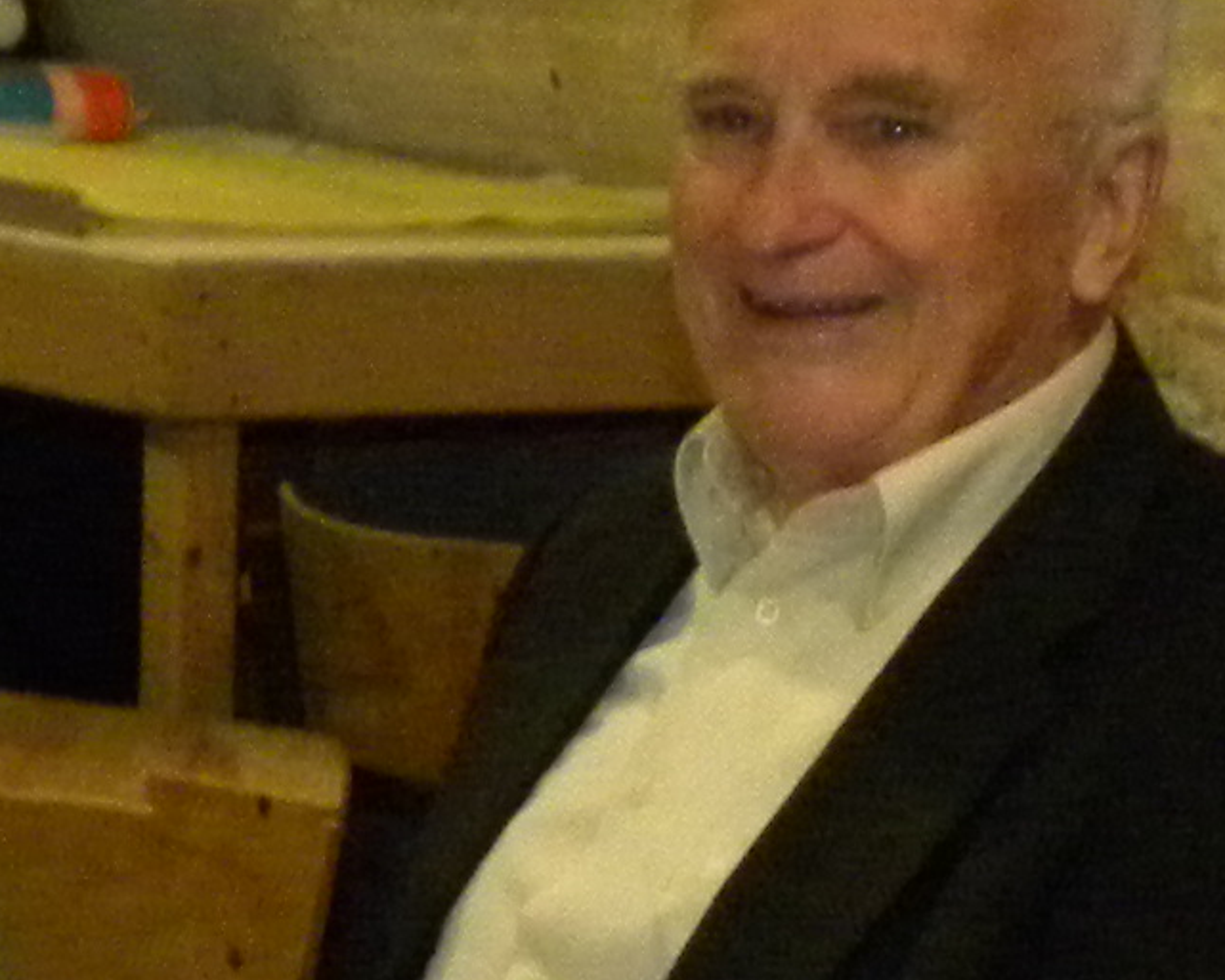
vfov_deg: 7.5
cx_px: 105
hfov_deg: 9.6
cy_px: 1817
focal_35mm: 201
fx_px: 7288
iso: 400
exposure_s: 1/30
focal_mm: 5.9
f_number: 2.8
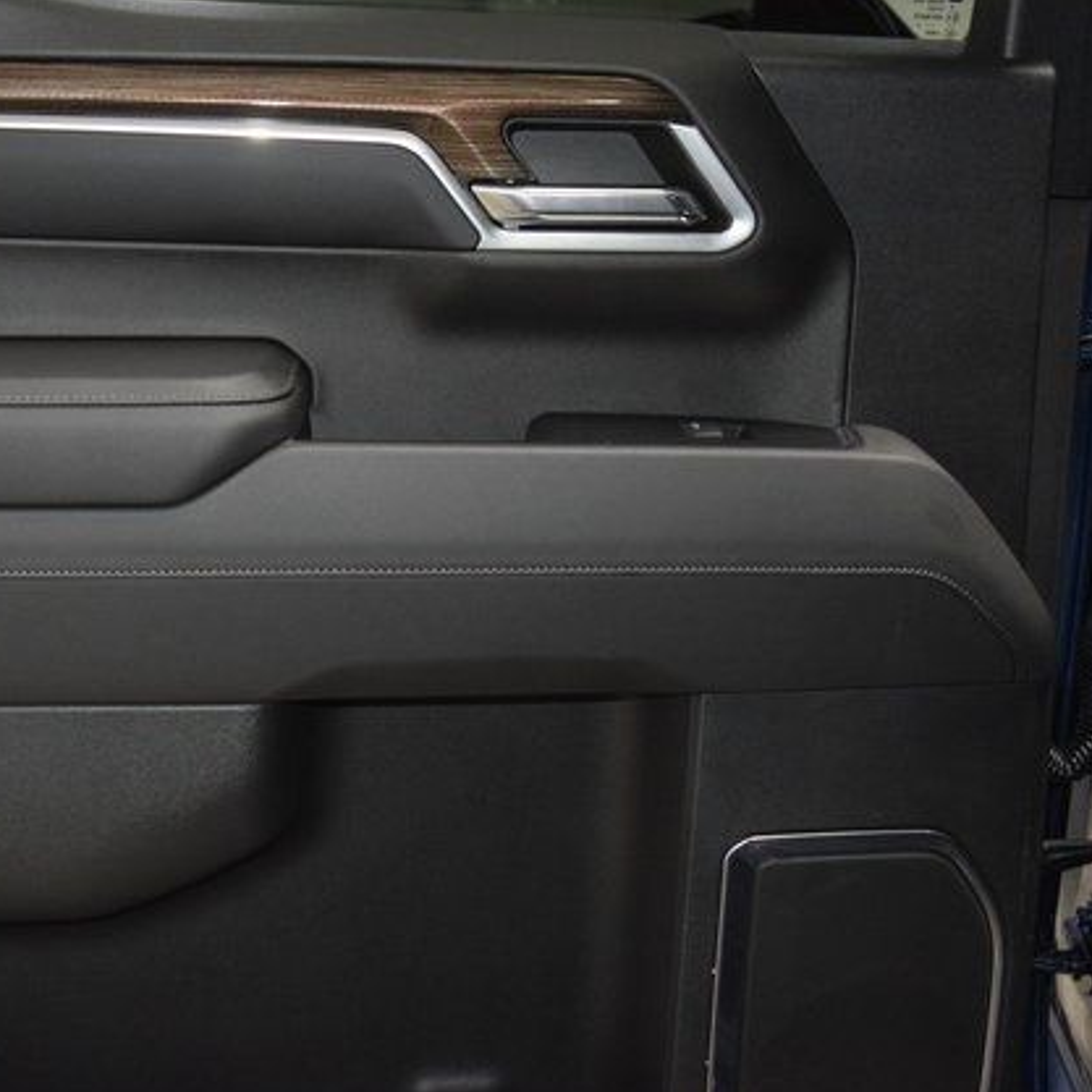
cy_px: 551
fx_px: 1677
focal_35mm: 47
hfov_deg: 35.6
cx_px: 343
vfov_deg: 36.1
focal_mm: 24
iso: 2500
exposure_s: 1/80
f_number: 3.8
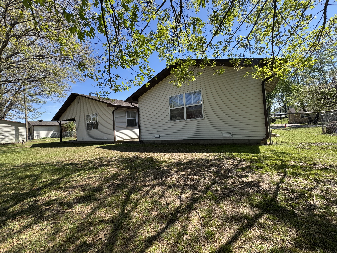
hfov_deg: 102.1
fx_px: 136
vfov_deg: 85.7
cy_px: 126
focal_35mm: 14
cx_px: 168
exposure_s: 1/641
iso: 50
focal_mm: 2.22
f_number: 2.2
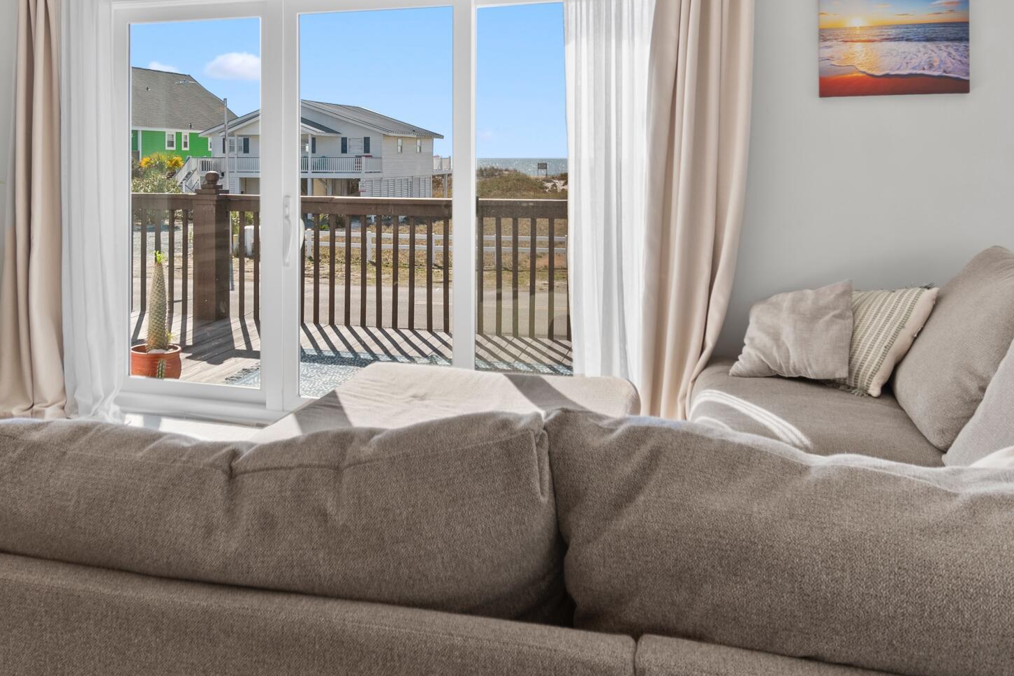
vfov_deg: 41.3
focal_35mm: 31
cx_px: 434
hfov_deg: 60.0
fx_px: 873
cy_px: 186
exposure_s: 1/8
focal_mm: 10
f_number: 4.5
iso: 100
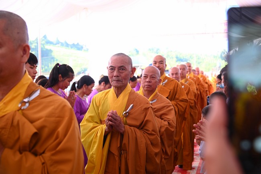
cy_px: 87
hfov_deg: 39.6
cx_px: 130
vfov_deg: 26.9
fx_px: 362
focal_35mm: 50
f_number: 4.5
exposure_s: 1/250
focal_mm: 50
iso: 1000
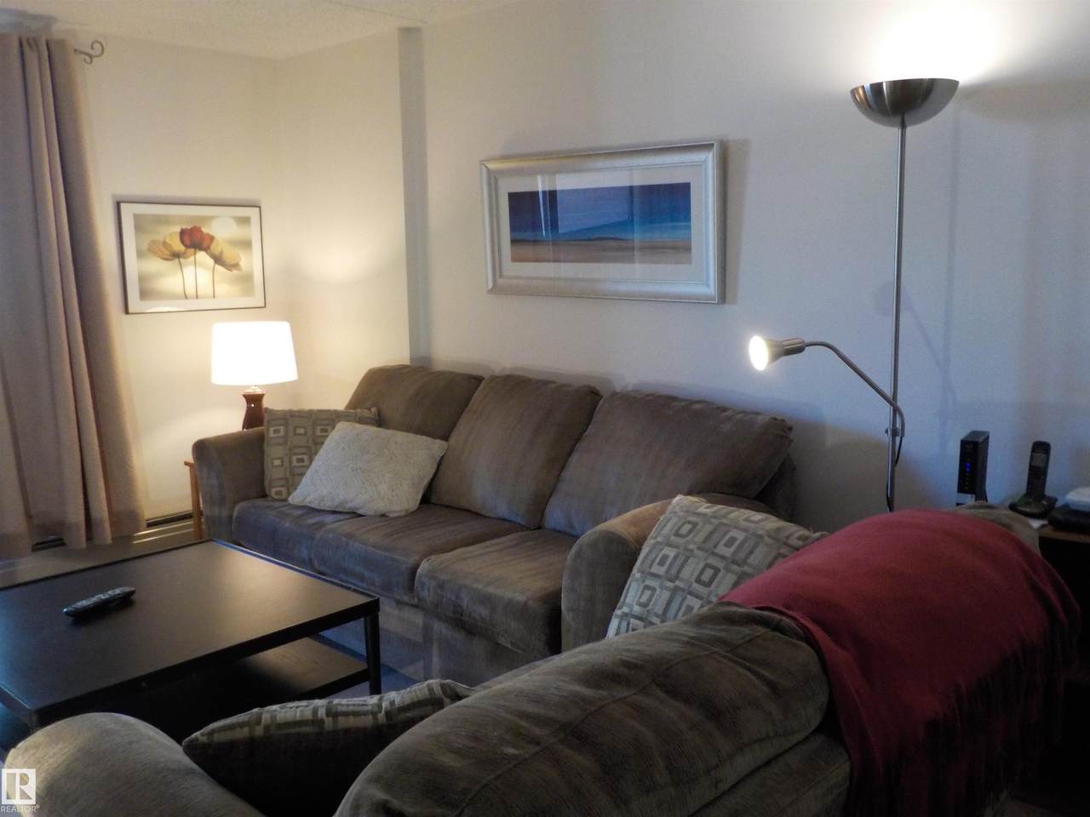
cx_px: 545
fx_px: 945
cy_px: 408
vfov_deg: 46.8
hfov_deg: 60.0
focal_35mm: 30
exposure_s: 1/30
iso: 360
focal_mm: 4.1
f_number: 3.3
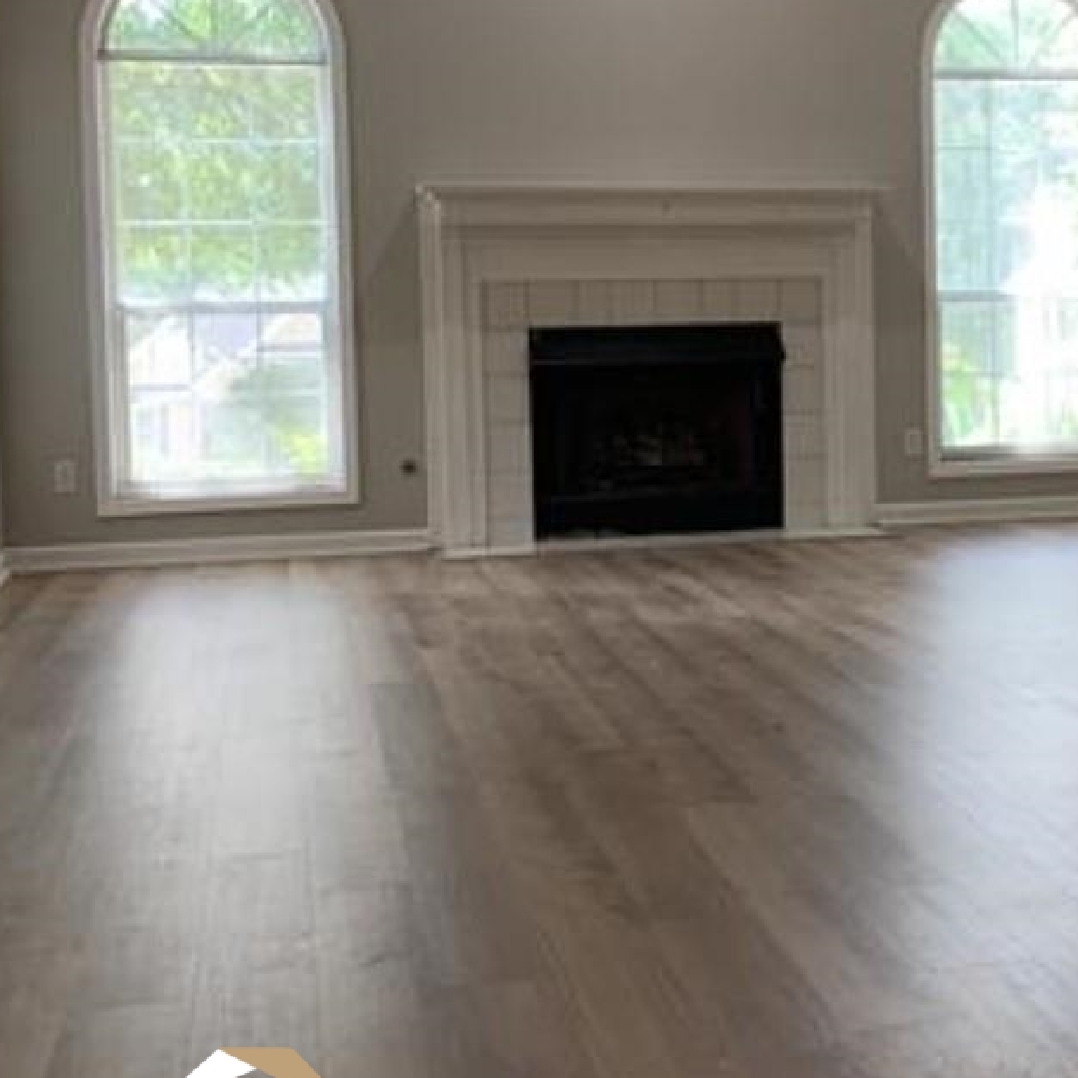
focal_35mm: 53
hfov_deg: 31.6
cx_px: 814
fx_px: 1867
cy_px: 373
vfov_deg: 32.0
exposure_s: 1/60
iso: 80
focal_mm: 4.25
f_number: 1.8
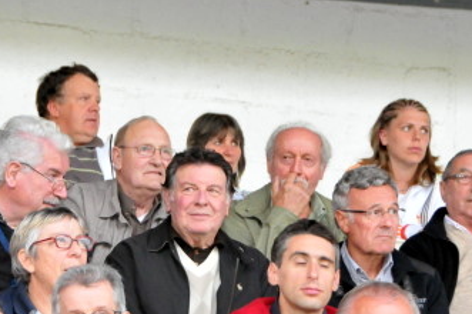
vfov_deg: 5.8
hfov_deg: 8.7
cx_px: 155
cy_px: 249
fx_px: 3118
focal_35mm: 238
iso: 3200
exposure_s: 1/200
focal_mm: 75
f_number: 7.1
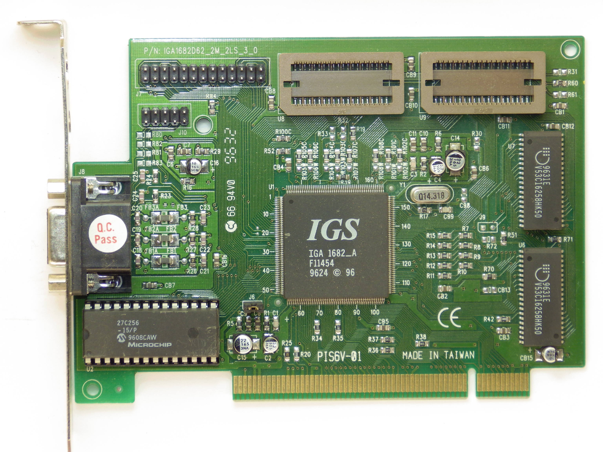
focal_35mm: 195
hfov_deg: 10.1
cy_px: 226
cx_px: 302
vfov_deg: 7.6
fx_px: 3397
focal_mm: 34.9
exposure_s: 1/100
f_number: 5.4
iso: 100
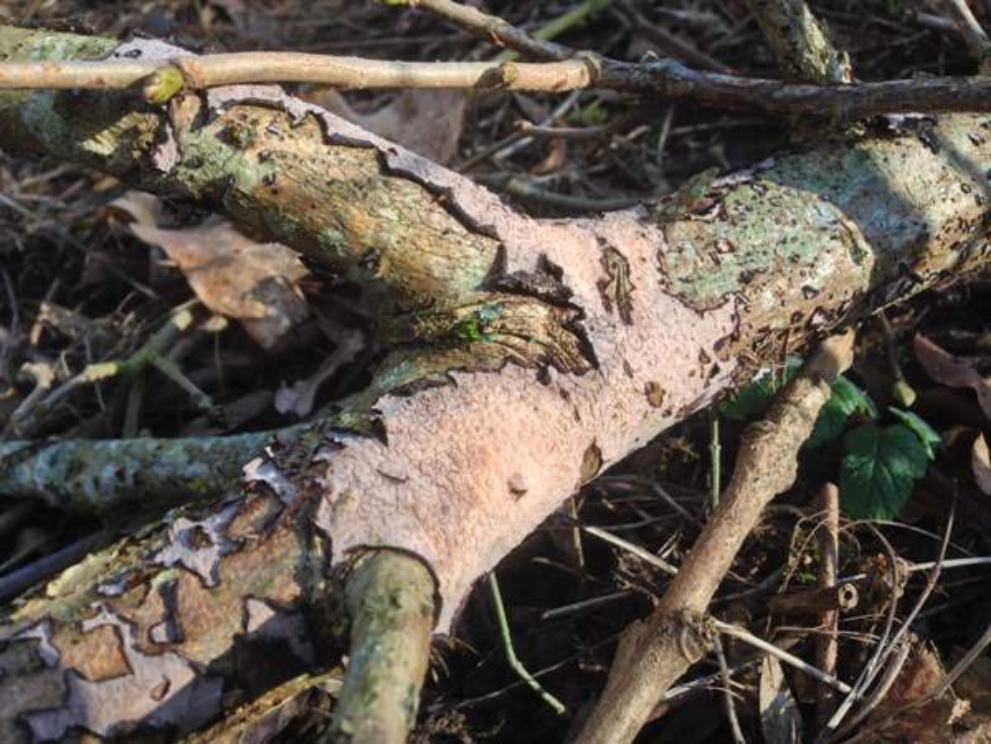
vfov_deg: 42.9
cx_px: 496
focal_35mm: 33
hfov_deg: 55.4
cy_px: 372
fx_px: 945
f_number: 2.4
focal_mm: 4.13
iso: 50
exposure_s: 1/313
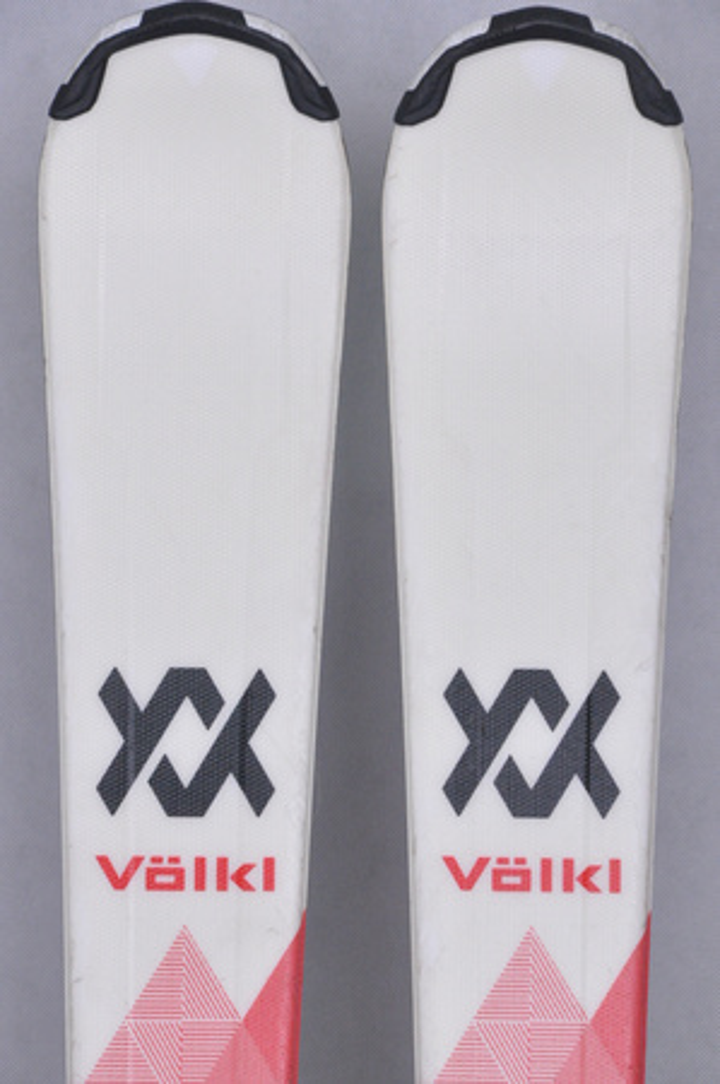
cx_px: 360
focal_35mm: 158
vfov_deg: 13.1
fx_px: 4736
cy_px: 542
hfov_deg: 8.7
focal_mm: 105
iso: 3200
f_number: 9.5
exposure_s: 1/125
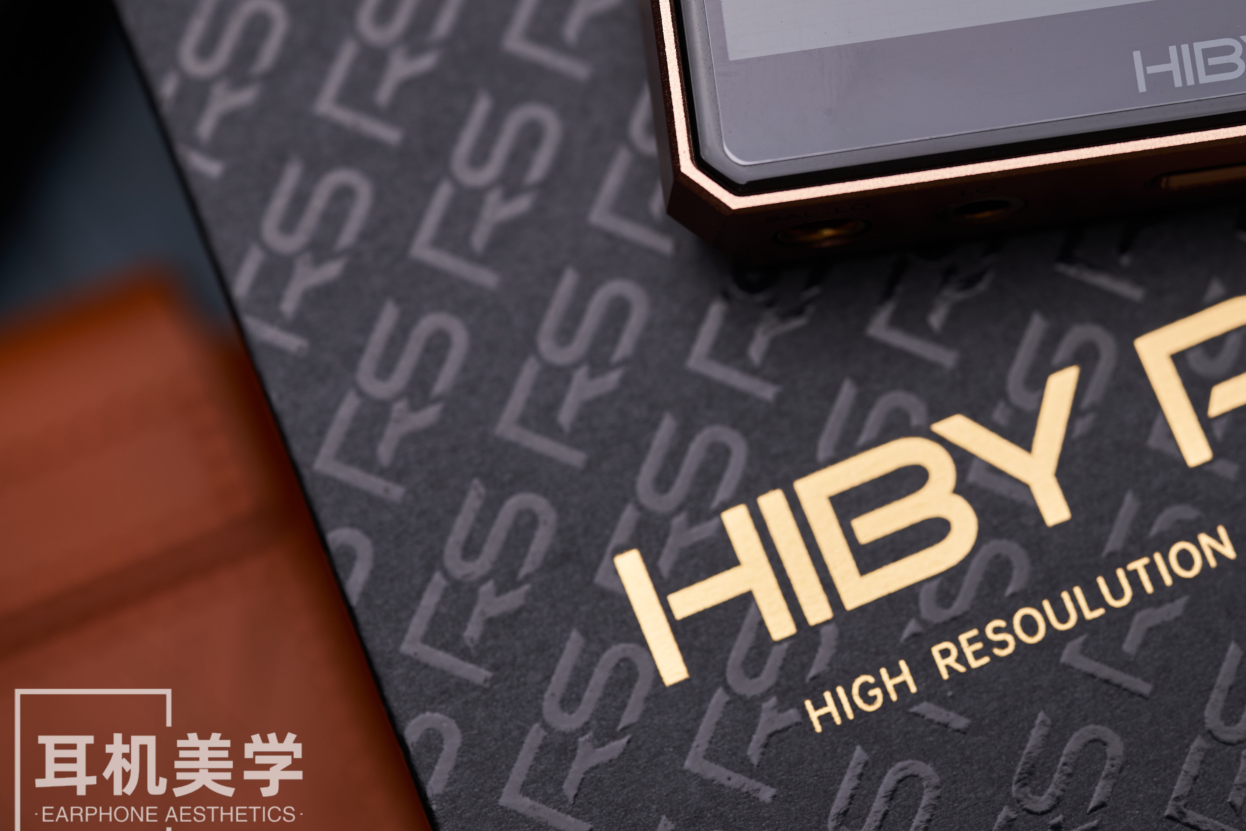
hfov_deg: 17.2
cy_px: 191
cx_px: 1030
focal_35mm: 118
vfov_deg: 11.6
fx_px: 4084
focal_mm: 70
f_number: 4
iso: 125
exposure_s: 1/80
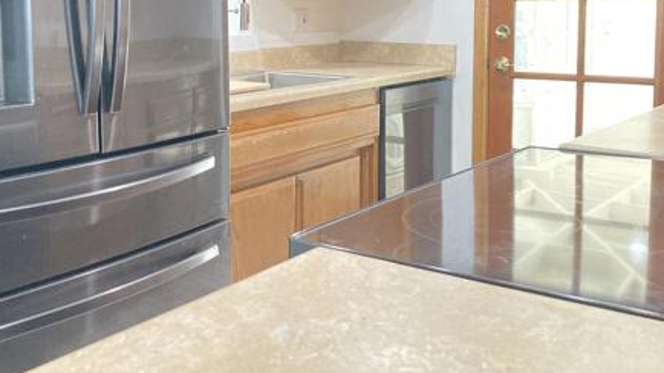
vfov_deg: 26.2
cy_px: 99
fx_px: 792
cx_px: 346
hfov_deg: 45.5
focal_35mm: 45
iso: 320
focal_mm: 3.99
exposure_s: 1/30
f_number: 1.8
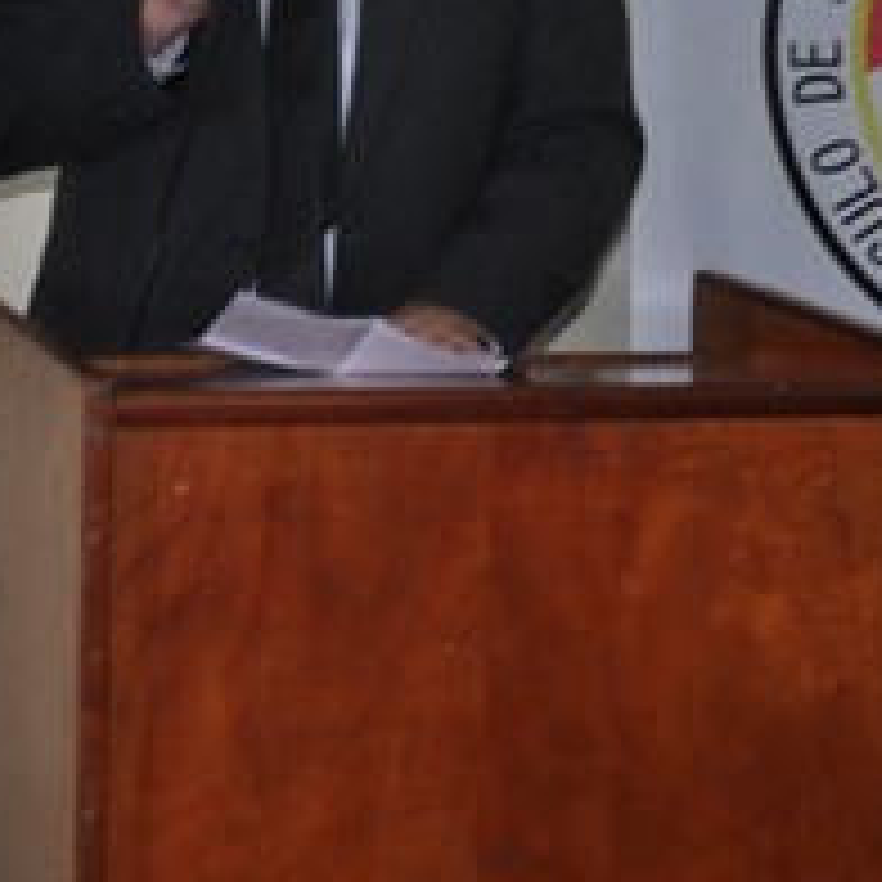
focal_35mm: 141
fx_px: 4065
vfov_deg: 12.3
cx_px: 261
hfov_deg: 12.4
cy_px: 110
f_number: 4.2
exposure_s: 1/60
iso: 400
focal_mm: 34
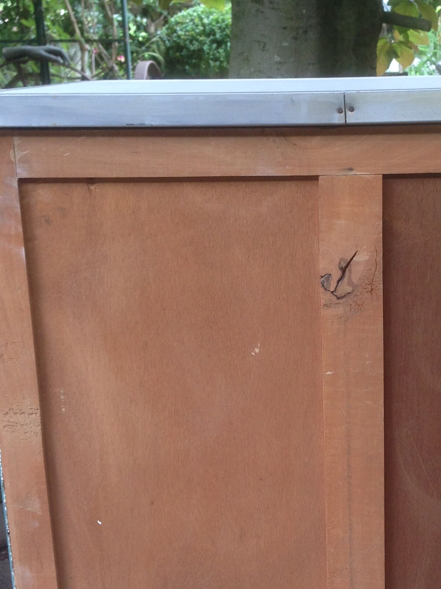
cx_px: 349
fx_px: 1138
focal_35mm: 67
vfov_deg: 28.8
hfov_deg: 21.7
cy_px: 394
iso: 50
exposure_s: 1/60
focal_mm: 4.12
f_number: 2.4
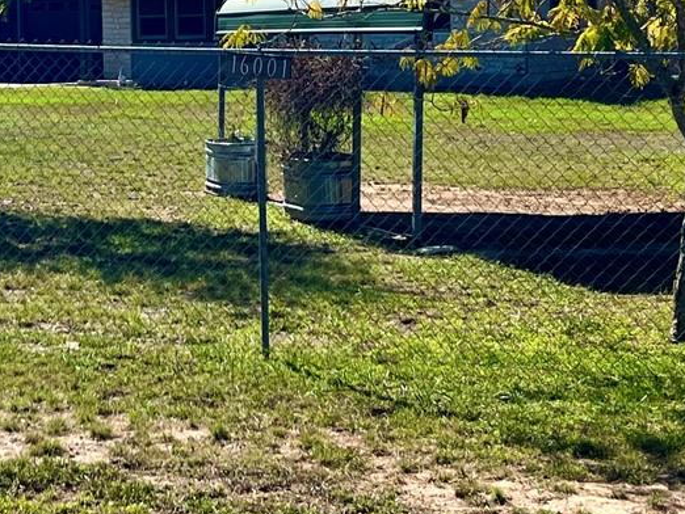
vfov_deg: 14.4
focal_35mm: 102
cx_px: 101
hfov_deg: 19.0
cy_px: 60
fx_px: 2019
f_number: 1.5
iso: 50
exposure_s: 1/4630
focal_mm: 5.7
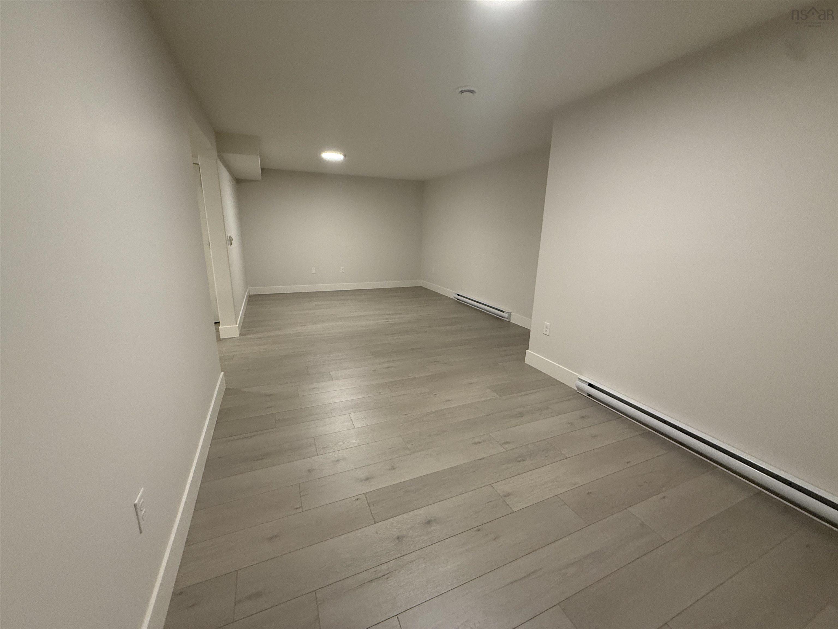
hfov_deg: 102.1
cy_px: 314
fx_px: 339
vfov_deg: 85.7
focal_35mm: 14
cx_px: 419
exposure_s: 1/60
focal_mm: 2.22
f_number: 2.2
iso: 200
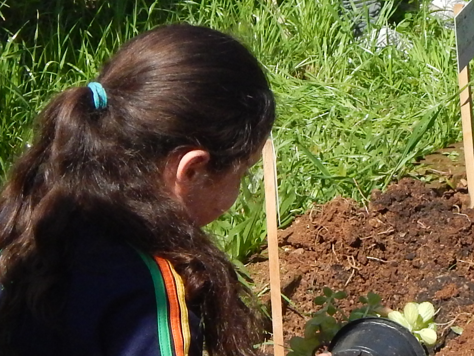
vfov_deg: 8.2
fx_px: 2465
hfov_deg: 10.9
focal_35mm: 180
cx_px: 404
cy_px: 245
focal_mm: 8.6
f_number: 7.4
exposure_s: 1/800
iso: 400
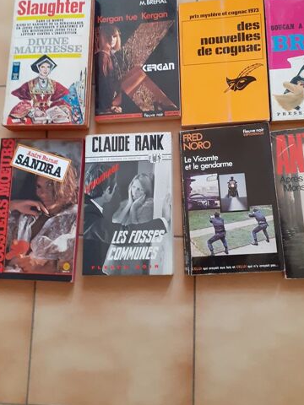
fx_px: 422
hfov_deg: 39.5
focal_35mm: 36
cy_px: 151
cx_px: 180
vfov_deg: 50.8
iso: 200
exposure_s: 1/25
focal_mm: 3.6
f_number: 1.9
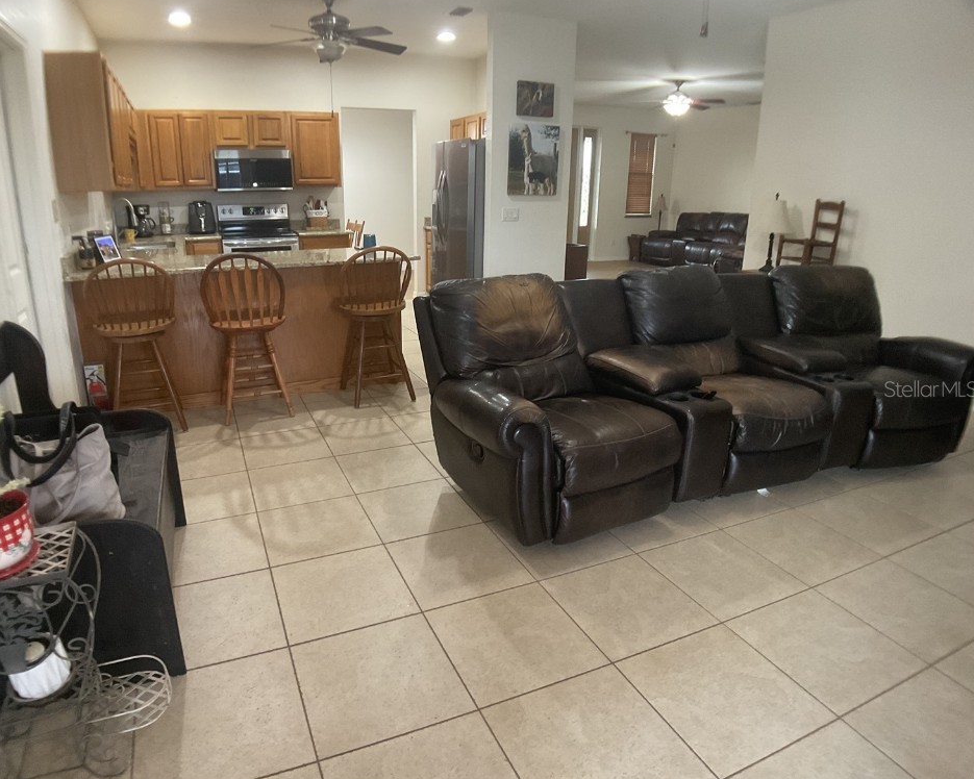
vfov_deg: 47.1
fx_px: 894
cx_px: 449
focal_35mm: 31
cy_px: 388
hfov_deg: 57.1
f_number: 1.8
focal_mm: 3
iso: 200
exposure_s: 1/40
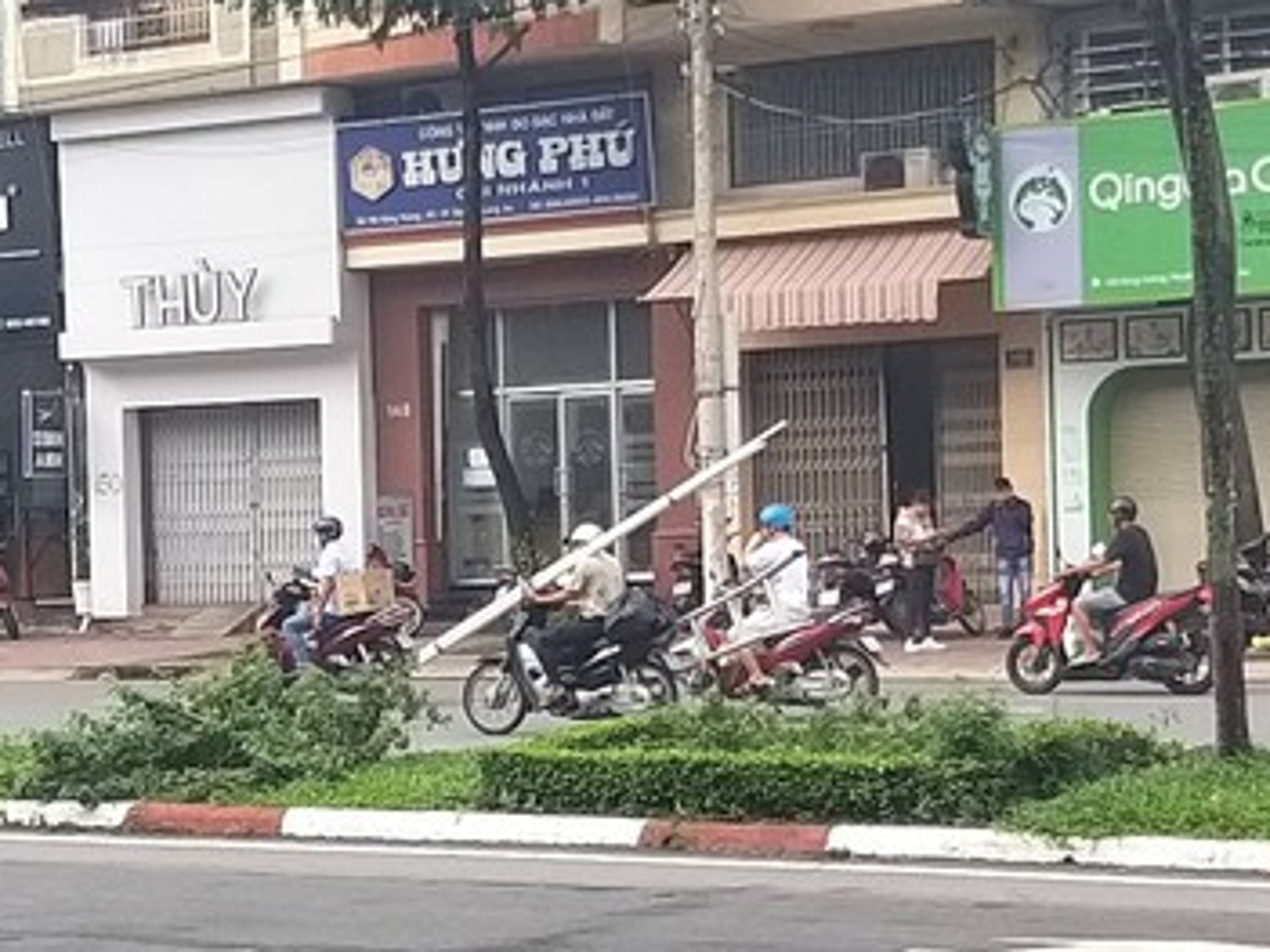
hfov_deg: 31.3
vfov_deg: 24.3
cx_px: 228
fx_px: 2201
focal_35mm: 60
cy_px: 581
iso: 50
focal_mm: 3.93
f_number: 1.7
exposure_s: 1/433
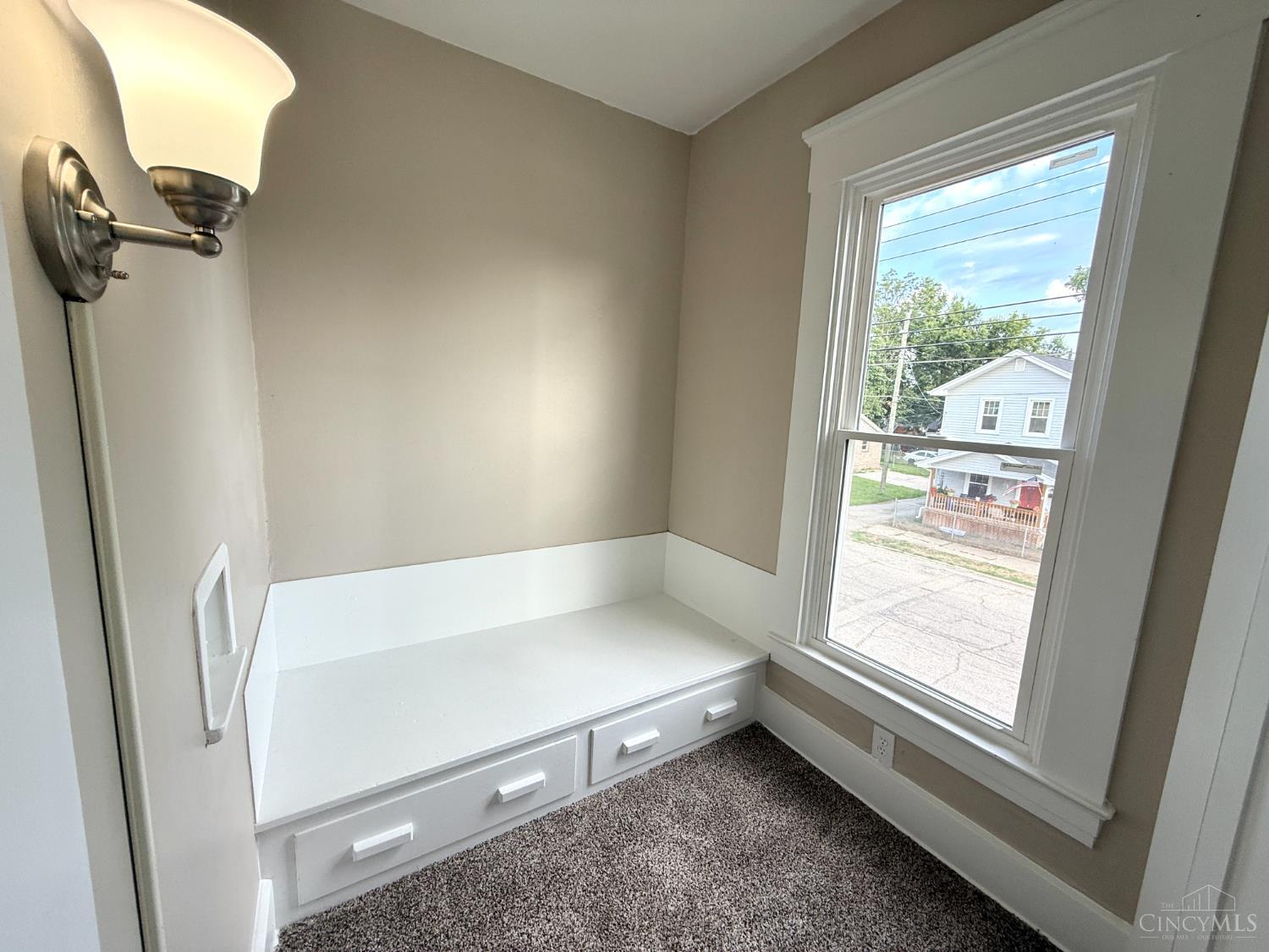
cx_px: 634
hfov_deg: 102.1
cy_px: 476
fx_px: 513
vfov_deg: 85.7
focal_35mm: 14
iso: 64
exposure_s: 1/135
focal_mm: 2.22
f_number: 2.2
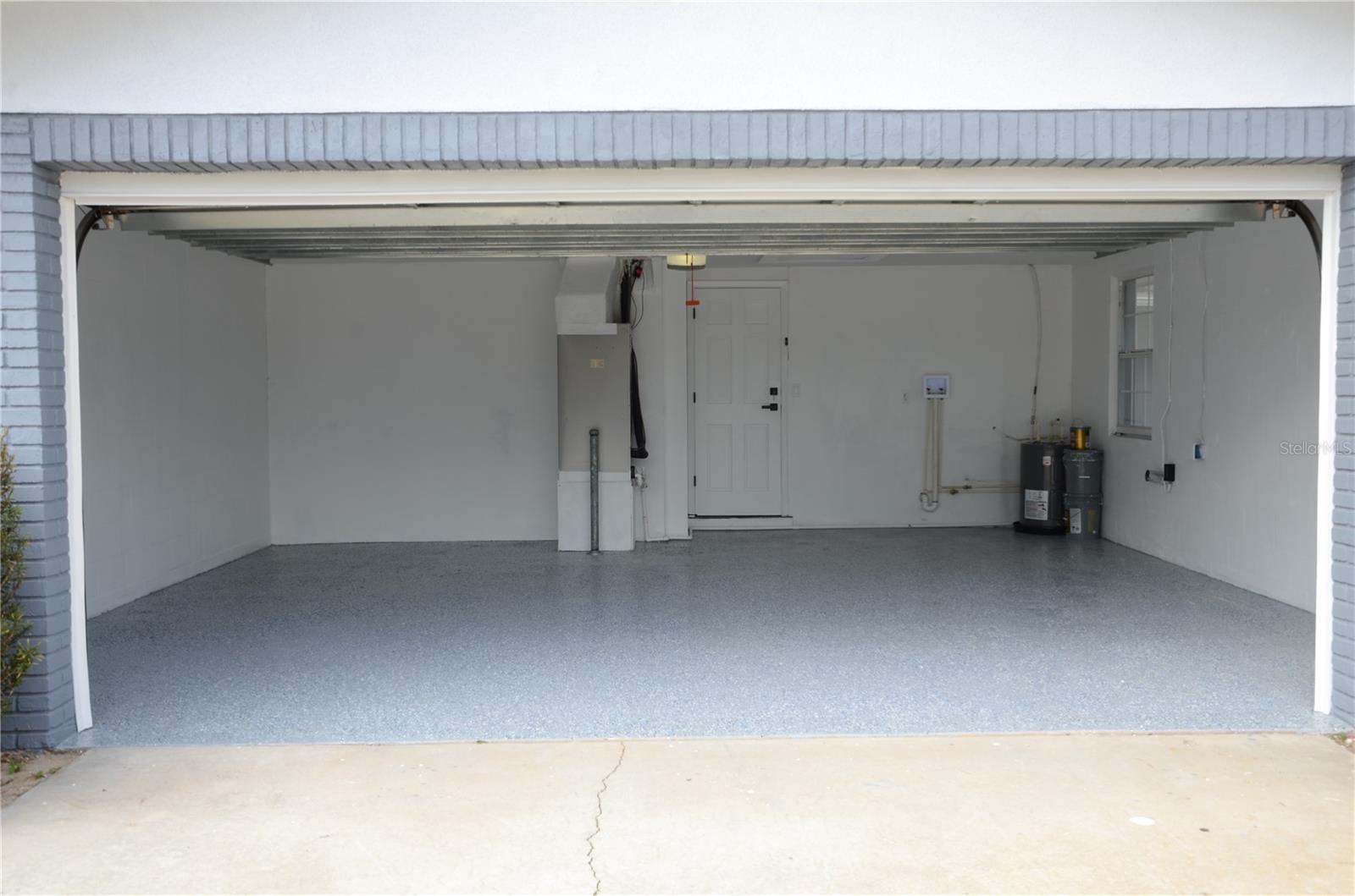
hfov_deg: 53.2
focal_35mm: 36
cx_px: 678
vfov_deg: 36.7
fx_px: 1352
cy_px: 448
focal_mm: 24
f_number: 10
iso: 100
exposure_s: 1/50
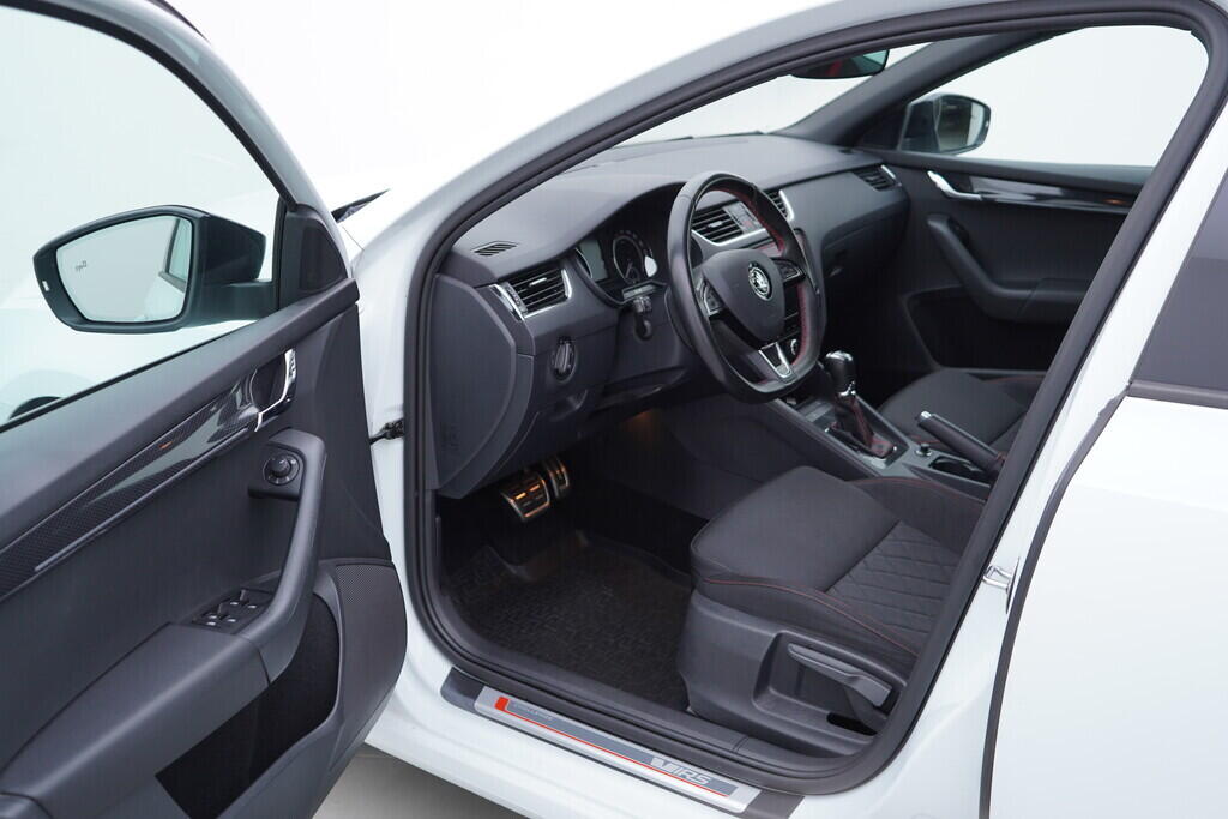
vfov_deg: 36.9
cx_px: 614
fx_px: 1228
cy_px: 410
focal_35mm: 36
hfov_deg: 53.1
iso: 125
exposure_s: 1/50
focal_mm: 24
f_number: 3.2
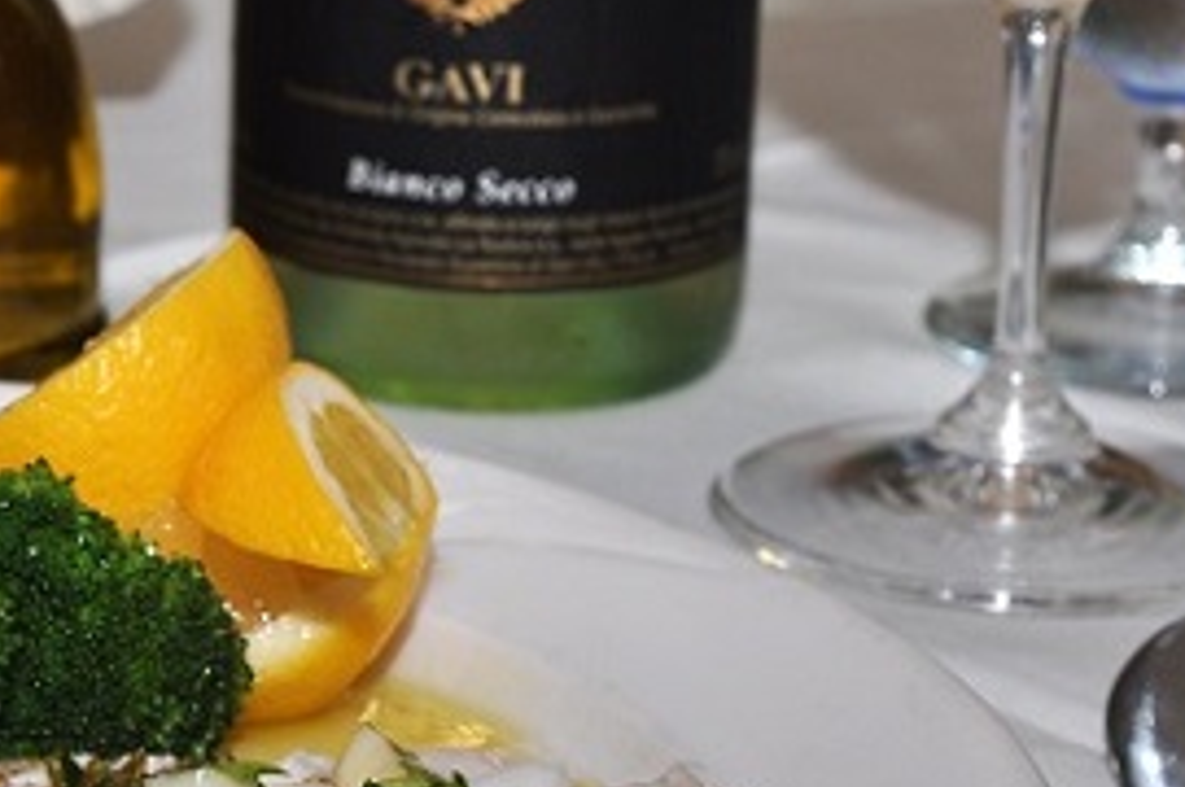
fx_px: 6115
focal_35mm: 186
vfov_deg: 7.4
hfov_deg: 10.9
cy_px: 431
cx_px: -157
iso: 200
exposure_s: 1/40
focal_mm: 48
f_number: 8
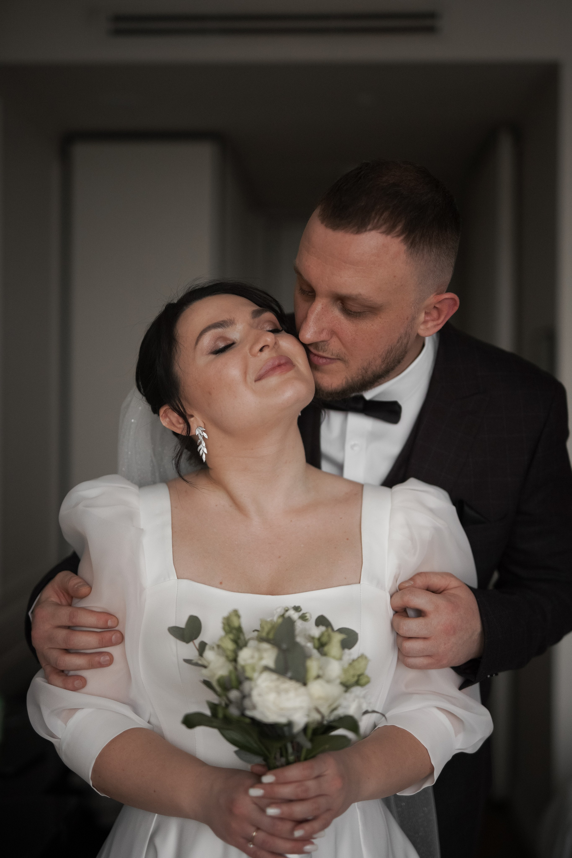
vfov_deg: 39.6
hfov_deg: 27.0
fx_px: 1192
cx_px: 286
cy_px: 429
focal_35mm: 50
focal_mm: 50
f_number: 1.4
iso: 800
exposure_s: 1/400
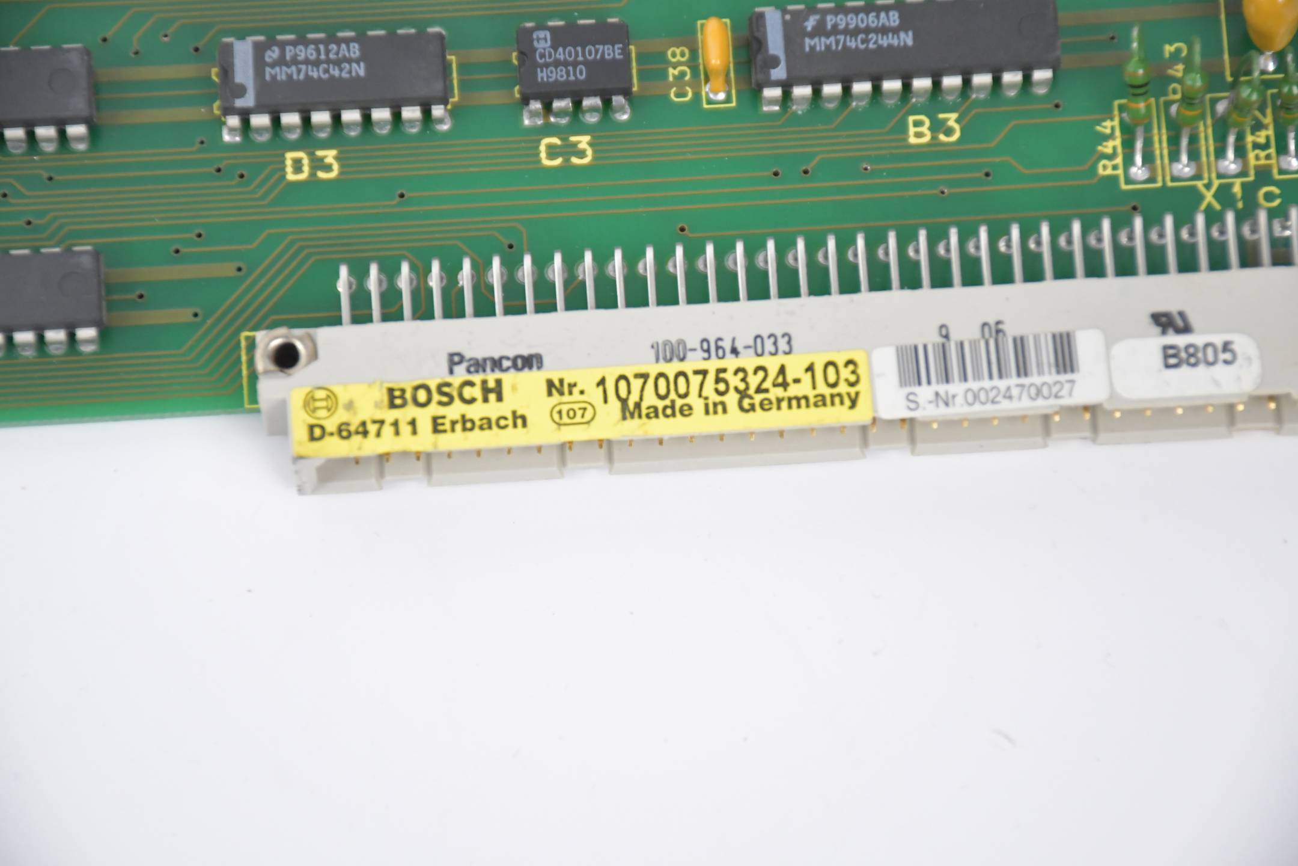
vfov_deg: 6.5
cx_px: 649
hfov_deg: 9.8
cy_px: 433
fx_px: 7571
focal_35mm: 210
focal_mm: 140
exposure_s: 1/250
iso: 2500
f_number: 5.6
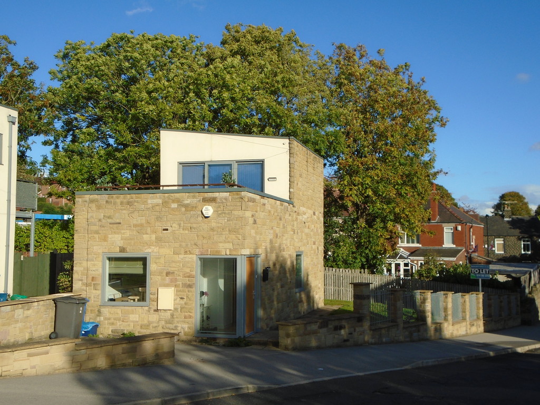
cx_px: 270
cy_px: 202
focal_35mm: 42
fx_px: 655
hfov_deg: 44.8
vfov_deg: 34.3
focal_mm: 7.4
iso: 100
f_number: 4.1
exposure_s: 1/800
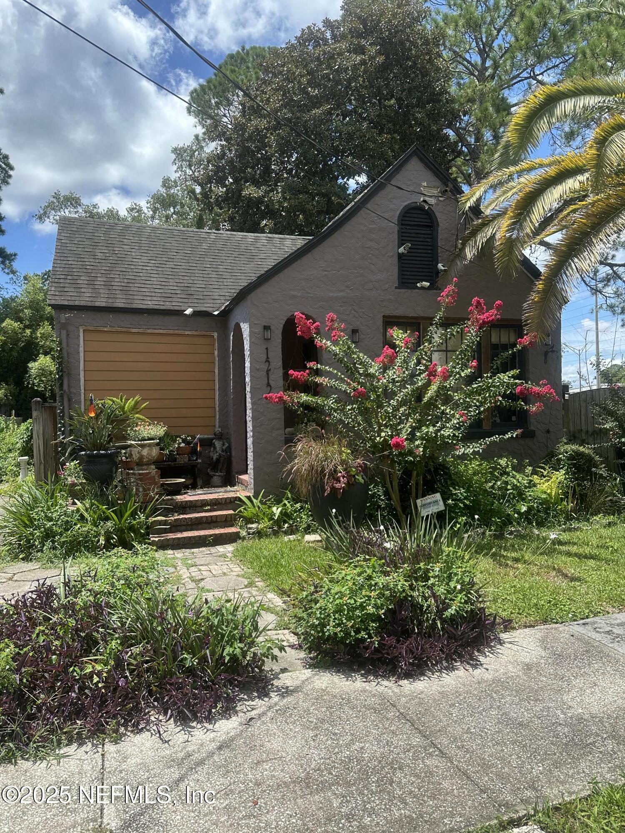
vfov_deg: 71.6
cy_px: 416
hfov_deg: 56.8
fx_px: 578
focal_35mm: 24
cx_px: 312
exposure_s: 1/2732
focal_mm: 6.86
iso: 80
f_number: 1.78
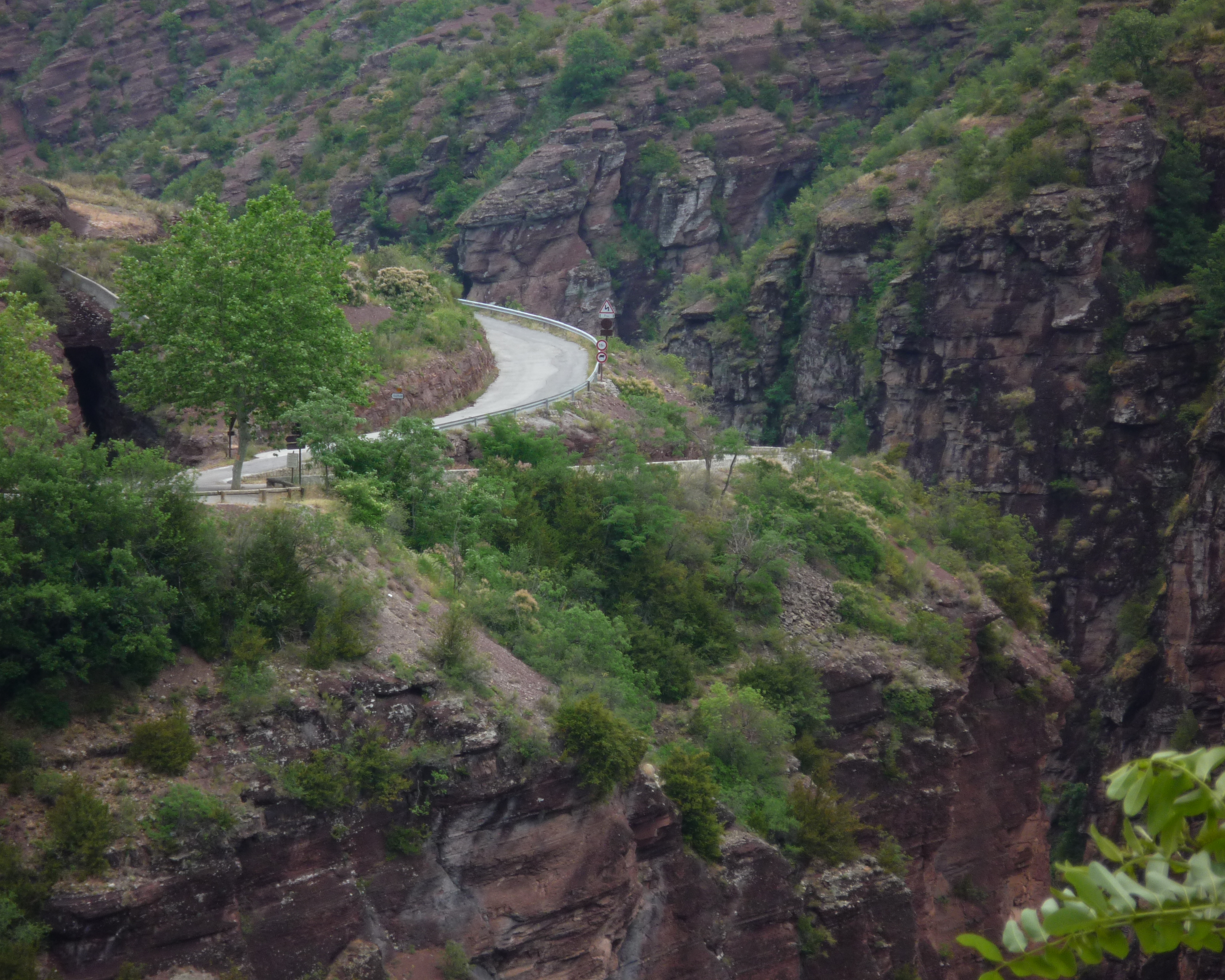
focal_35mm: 157
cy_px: 488
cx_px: 620
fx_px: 5692
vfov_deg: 9.8
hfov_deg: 12.3
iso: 100
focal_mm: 26
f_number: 5.9
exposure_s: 1/160
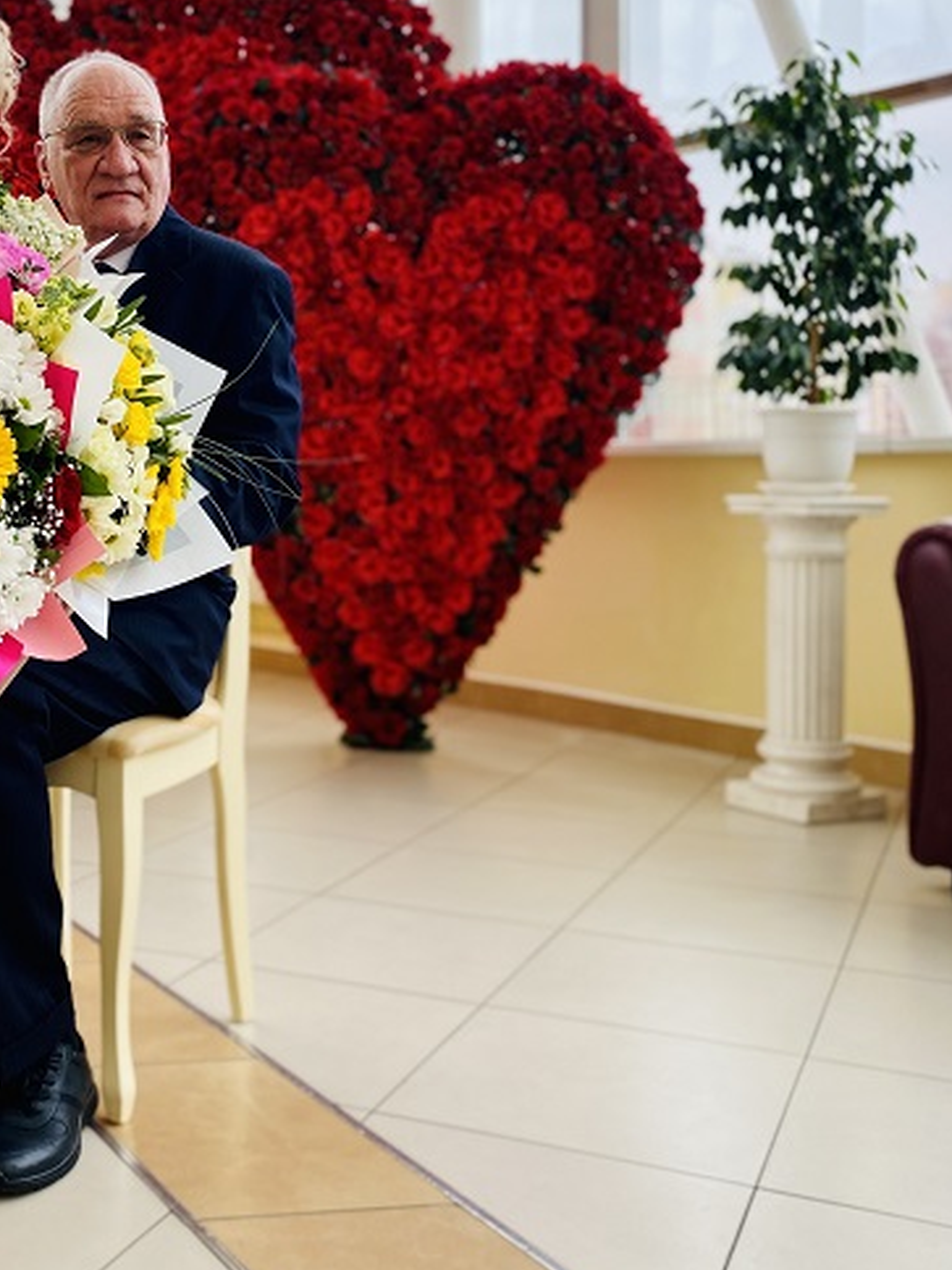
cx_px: 197
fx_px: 1577
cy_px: 457
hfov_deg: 32.7
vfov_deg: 43.4
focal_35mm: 43
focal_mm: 4.25
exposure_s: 1/123
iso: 32
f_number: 1.8
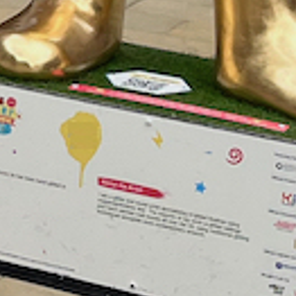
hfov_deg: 7.3
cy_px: -190
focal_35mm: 225
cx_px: -425
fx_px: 2177
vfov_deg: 7.6
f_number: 1.6
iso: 50
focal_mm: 5.1
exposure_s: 1/1075
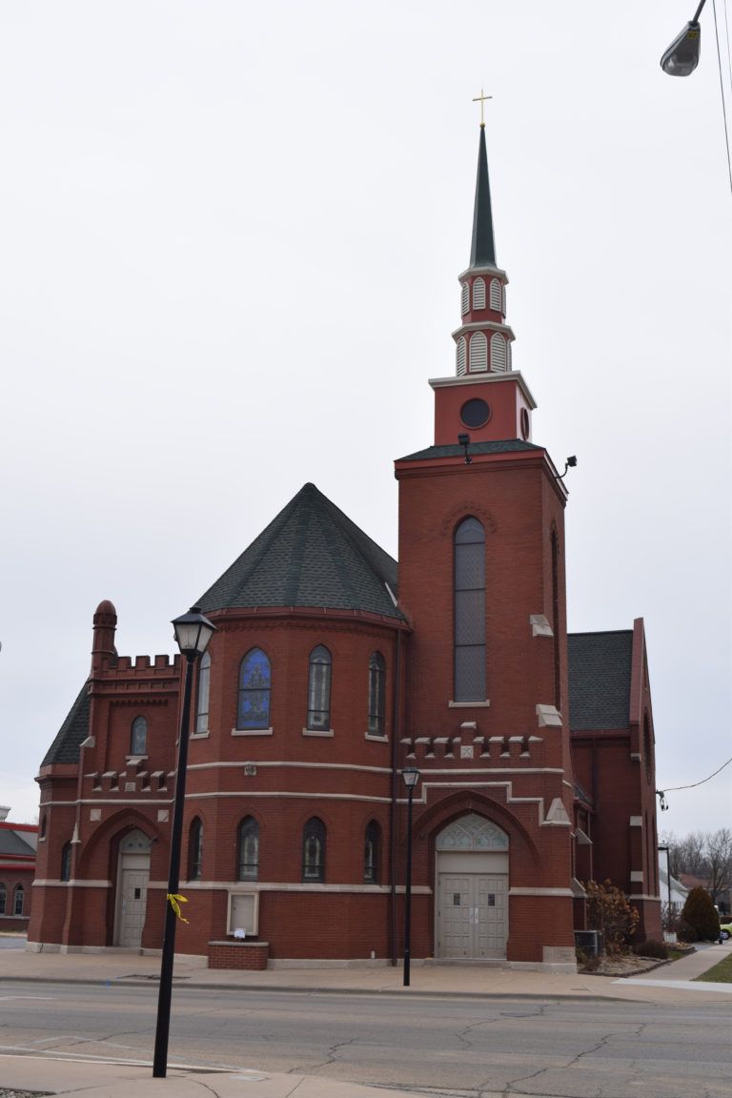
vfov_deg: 45.0
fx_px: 1327
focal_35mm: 44
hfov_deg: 30.8
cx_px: 366
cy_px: 549
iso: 200
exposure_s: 1/250
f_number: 8
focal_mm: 29
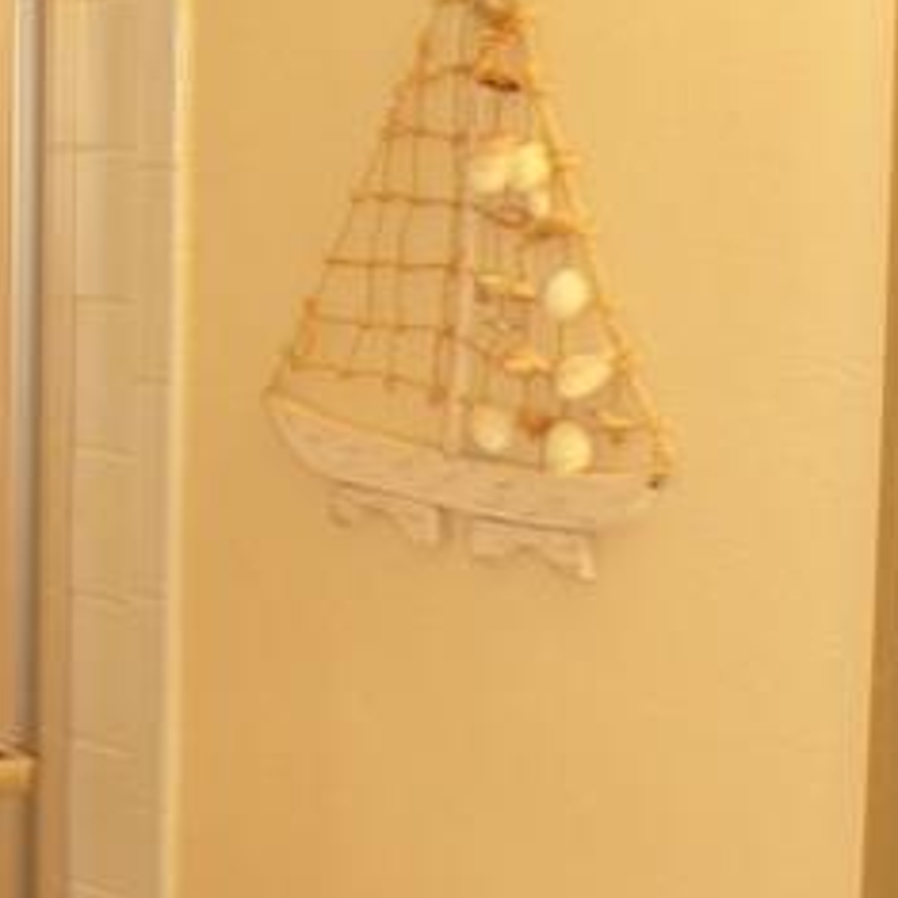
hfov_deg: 16.4
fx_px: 3052
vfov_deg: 16.7
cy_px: 478
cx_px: -15
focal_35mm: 104
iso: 100
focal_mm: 6
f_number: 2.8
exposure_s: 1/30
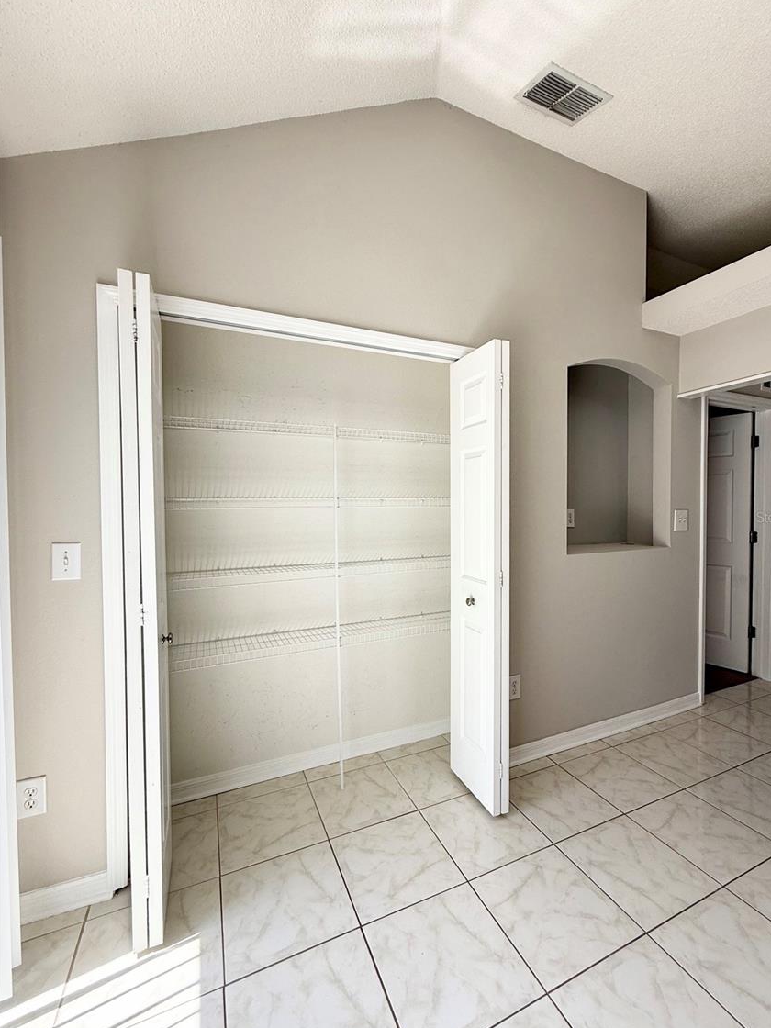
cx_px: 408
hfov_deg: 81.7
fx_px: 445
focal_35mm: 15
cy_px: 517
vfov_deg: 98.2
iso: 50
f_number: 2.2
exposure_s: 1/294
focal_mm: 2.22
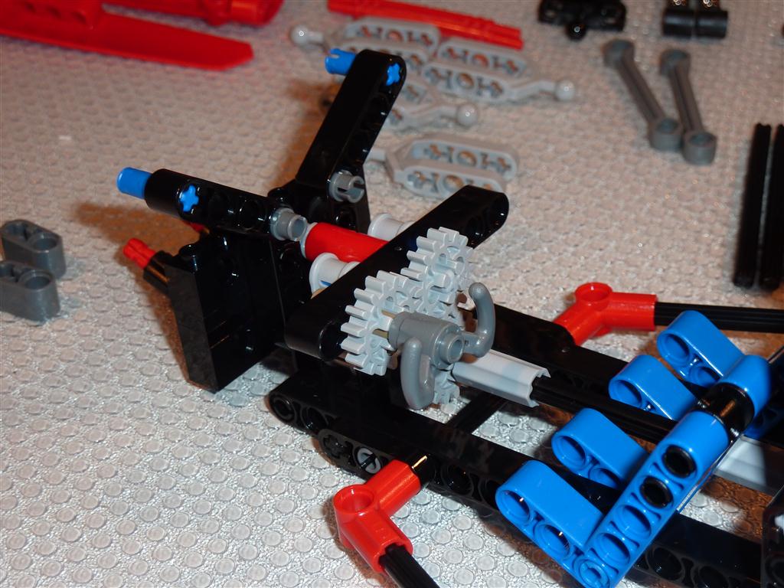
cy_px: 294
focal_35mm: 63
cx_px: 392
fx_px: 1427
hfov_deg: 30.7
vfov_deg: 23.3
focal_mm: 10.3
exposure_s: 1/30
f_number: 4
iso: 100
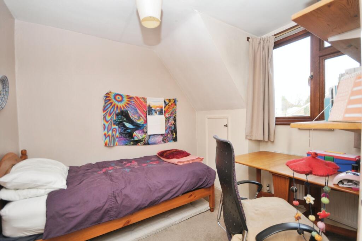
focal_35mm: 16
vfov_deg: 71.9
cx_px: 181
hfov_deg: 95.1
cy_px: 120
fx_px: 166
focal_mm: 11
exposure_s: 1/60
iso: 200
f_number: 5
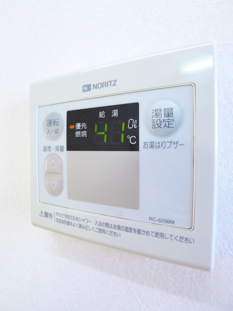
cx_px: 113
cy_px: 158
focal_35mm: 25
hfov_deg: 54.9
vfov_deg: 69.4
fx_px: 224
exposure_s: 1/60
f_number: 2
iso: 250
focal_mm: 5.1
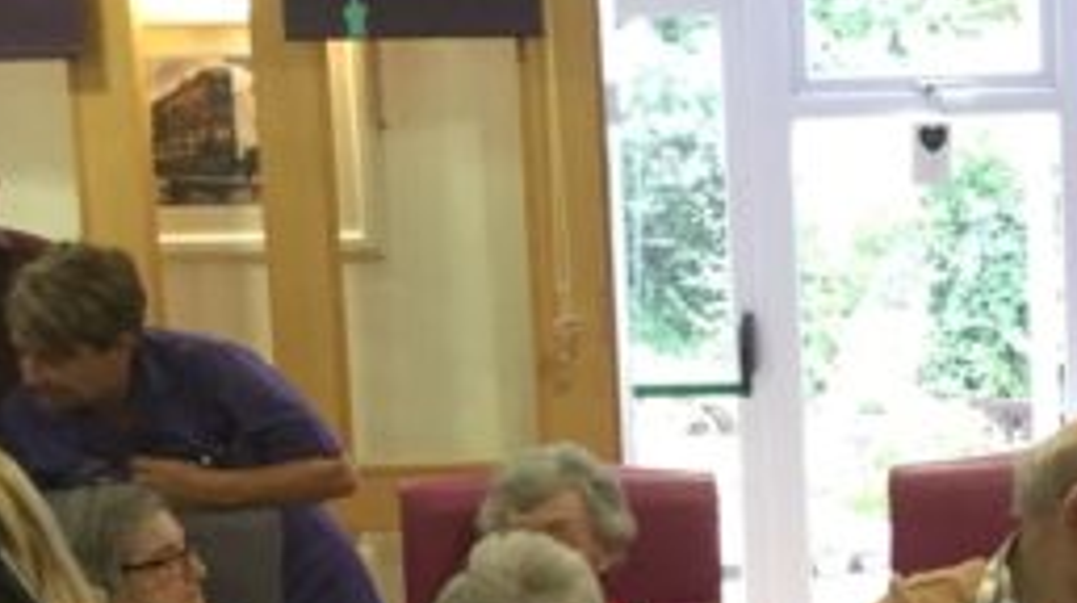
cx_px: 1391
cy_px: 599
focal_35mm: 101
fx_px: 2882
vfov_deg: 11.8
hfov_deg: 19.5
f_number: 2.4
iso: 160
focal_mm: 3.3
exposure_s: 1/33
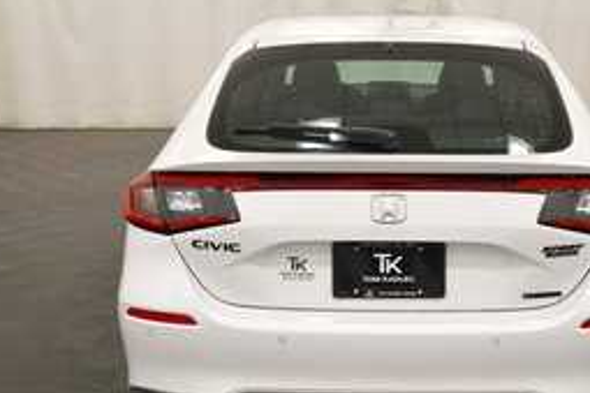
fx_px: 770
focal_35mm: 47
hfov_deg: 41.4
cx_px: 389
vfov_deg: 28.6
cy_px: 223
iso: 720
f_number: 5.6
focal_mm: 20
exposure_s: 1/250
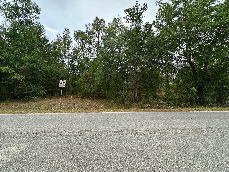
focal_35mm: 14
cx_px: 114
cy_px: 86
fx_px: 93
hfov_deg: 102.1
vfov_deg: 85.7
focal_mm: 2.22
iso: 40
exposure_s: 1/348
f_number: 2.2
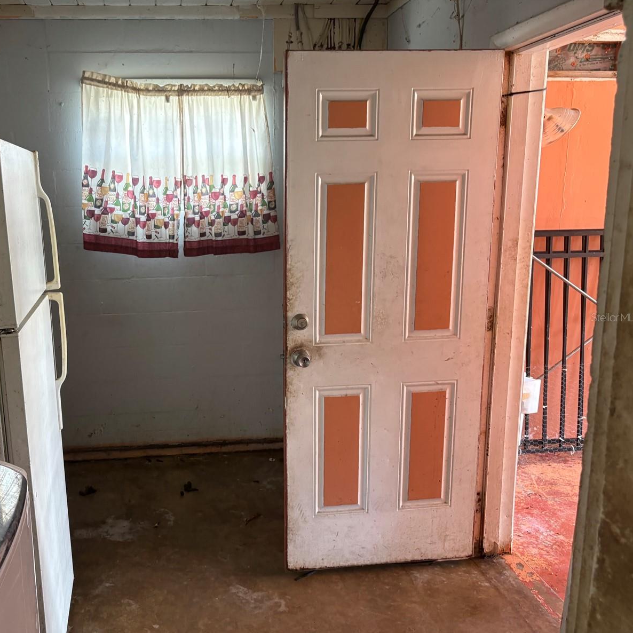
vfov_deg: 52.5
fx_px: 641
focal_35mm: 31
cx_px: 215
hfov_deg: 51.6
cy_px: 317
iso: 125
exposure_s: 1/99
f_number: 1.6
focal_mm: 5.96
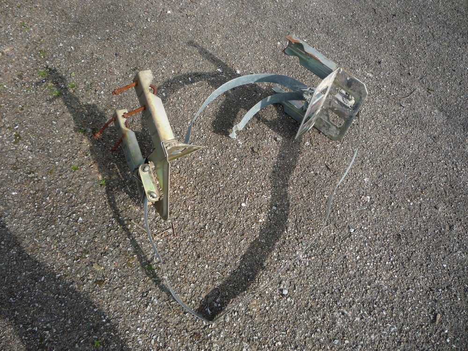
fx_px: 406
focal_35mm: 30
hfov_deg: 60.0
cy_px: 176
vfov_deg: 46.8
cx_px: 234
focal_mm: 5.2
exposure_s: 1/320
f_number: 4
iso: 100
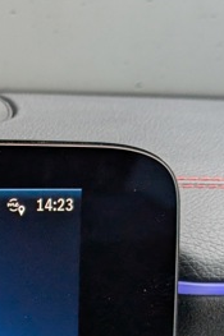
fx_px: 1448
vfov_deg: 13.2
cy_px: 268
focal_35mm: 155
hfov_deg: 8.3
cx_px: -275
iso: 52
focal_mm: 6.9
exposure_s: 1/60
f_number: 1.68
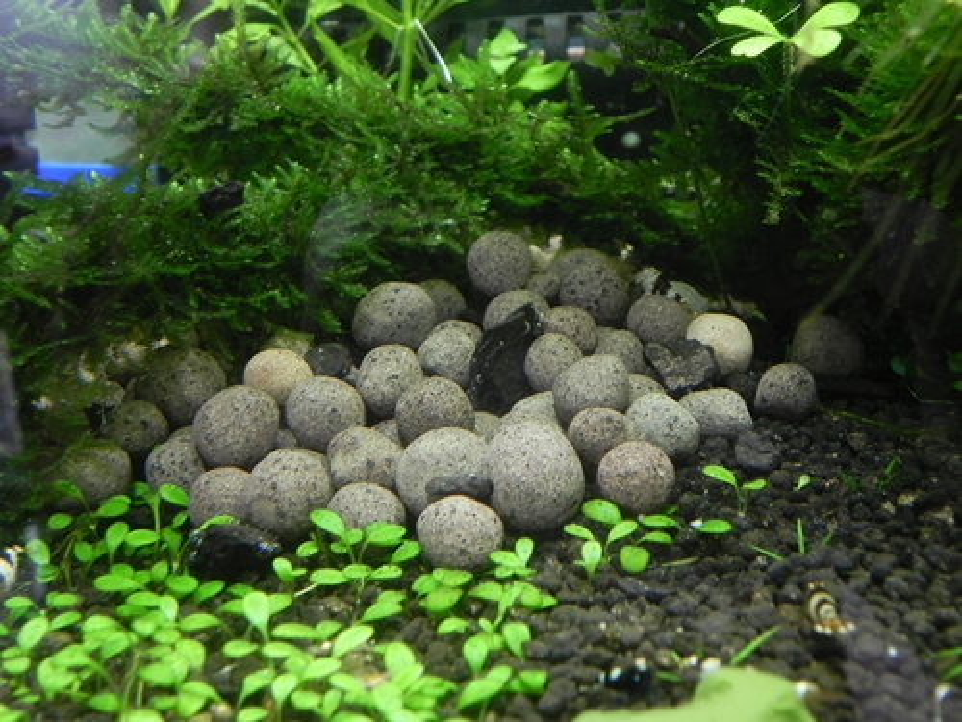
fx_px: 1028
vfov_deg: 38.7
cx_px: 481
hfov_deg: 50.1
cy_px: 361
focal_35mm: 37
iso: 174
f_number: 3.2
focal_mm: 6.6
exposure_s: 1/30
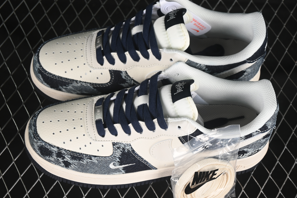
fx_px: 693
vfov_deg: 16.3
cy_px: 92
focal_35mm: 84
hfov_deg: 24.2
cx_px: 153
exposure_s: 1/60
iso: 160
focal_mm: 50
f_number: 7.1
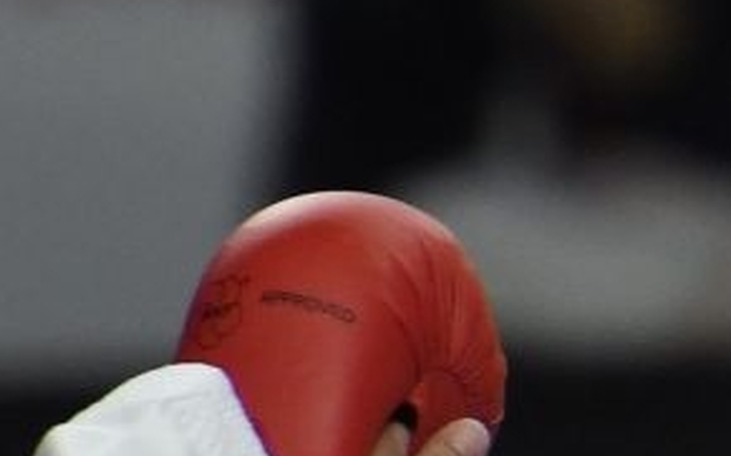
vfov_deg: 0.5
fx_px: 52893
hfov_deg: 0.8
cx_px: 1281
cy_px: 844
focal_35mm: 2656
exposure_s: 1/800
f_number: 4
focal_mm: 280
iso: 1250
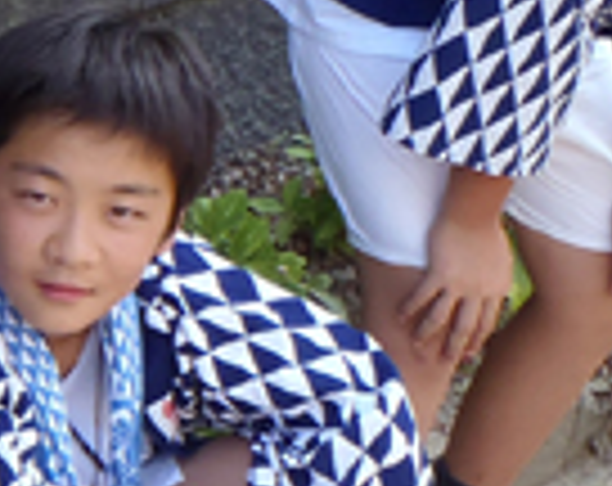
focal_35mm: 121
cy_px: 536
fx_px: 2185
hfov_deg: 14.1
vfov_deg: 12.5
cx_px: -495
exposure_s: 1/80
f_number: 3.9
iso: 80
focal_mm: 5
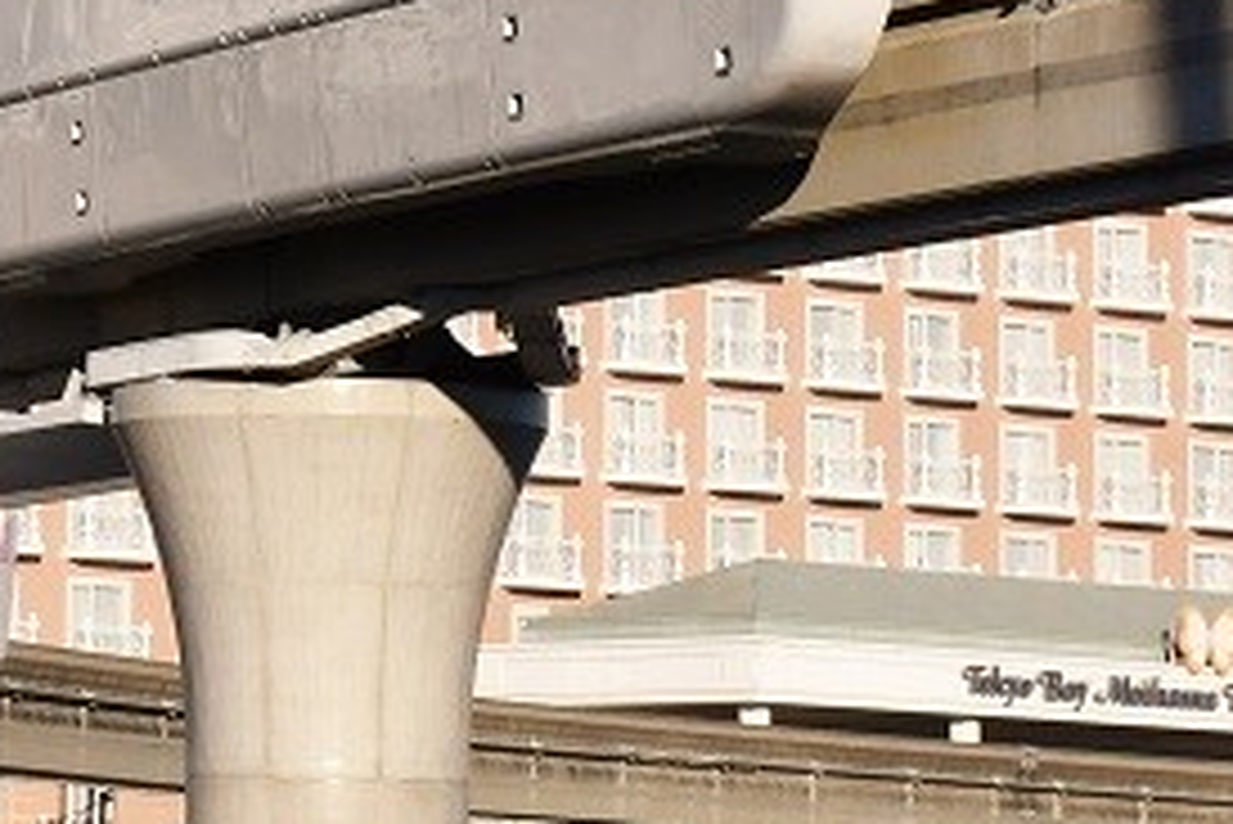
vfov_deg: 4.9
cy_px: -216
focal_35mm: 281
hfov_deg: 7.3
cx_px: 29
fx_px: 9629
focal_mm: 45
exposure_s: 1/1000
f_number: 11
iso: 400
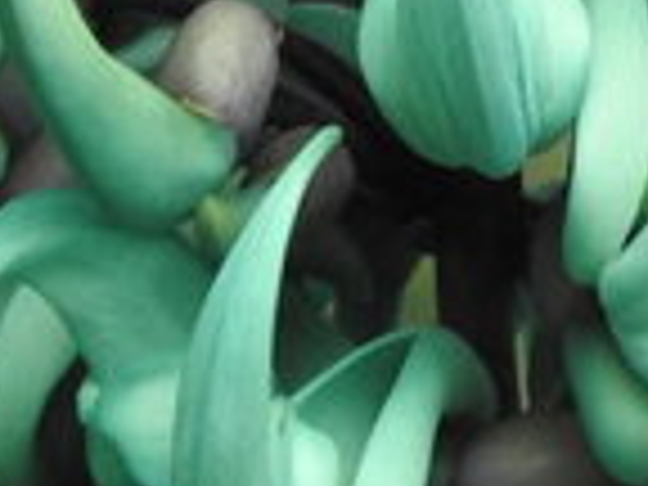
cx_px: 738
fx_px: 39068
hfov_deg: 1.0
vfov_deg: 0.7
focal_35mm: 2087
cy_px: -191
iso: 400
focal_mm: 107.5
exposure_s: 1/200
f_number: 5.6
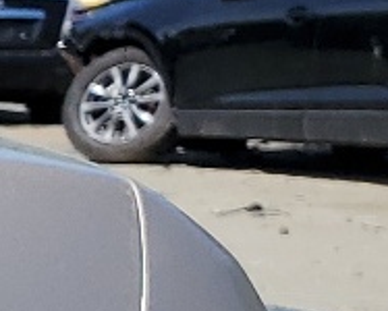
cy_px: 637
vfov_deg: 6.9
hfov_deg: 6.7
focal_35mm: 217
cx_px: -1232
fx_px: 2494
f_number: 1.5
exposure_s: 1/3333
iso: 50
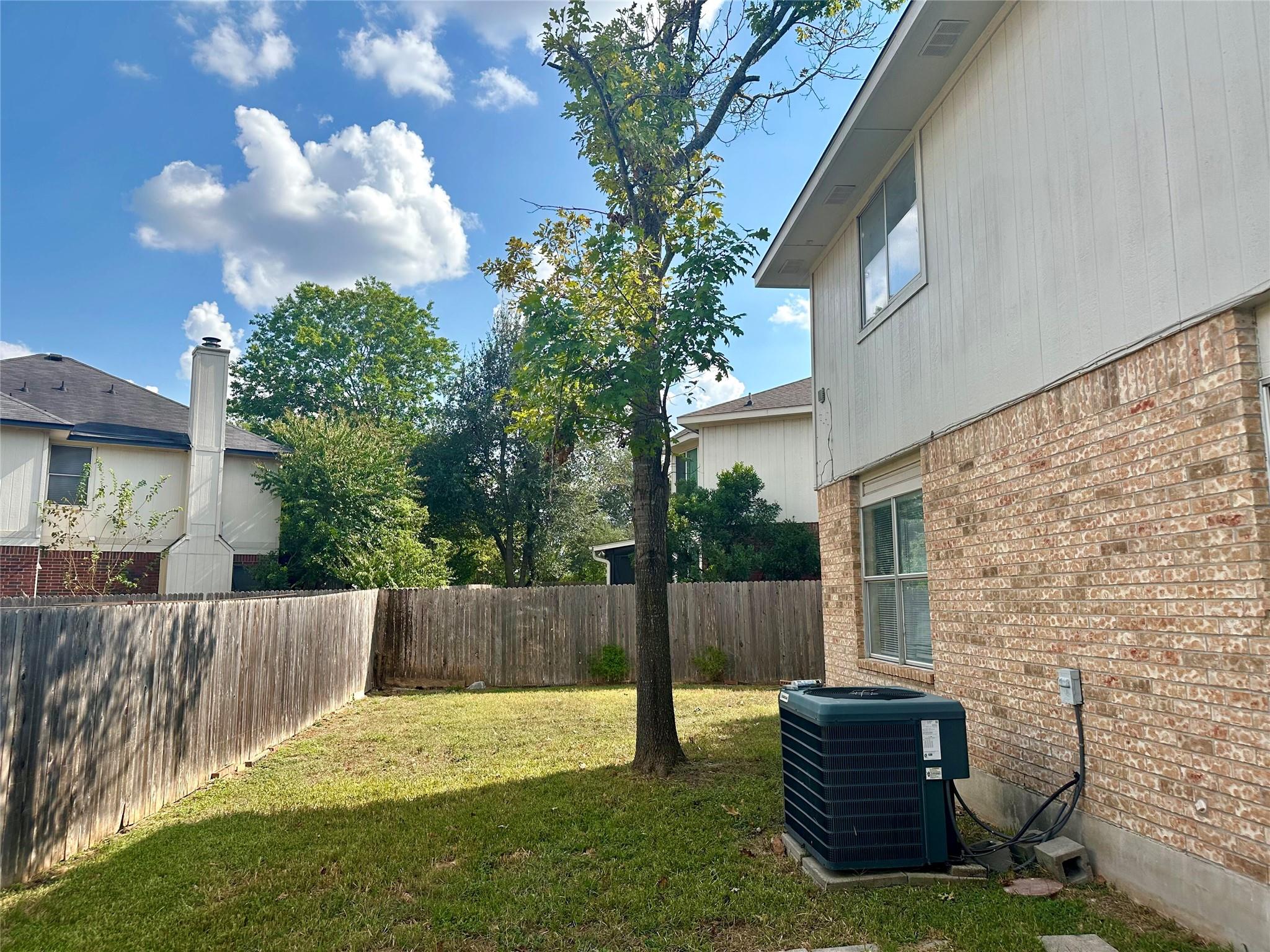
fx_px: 881
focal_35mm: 24
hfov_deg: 71.6
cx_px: 635
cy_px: 476
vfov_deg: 56.8
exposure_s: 1/3247
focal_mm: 6.86
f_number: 1.78
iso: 80
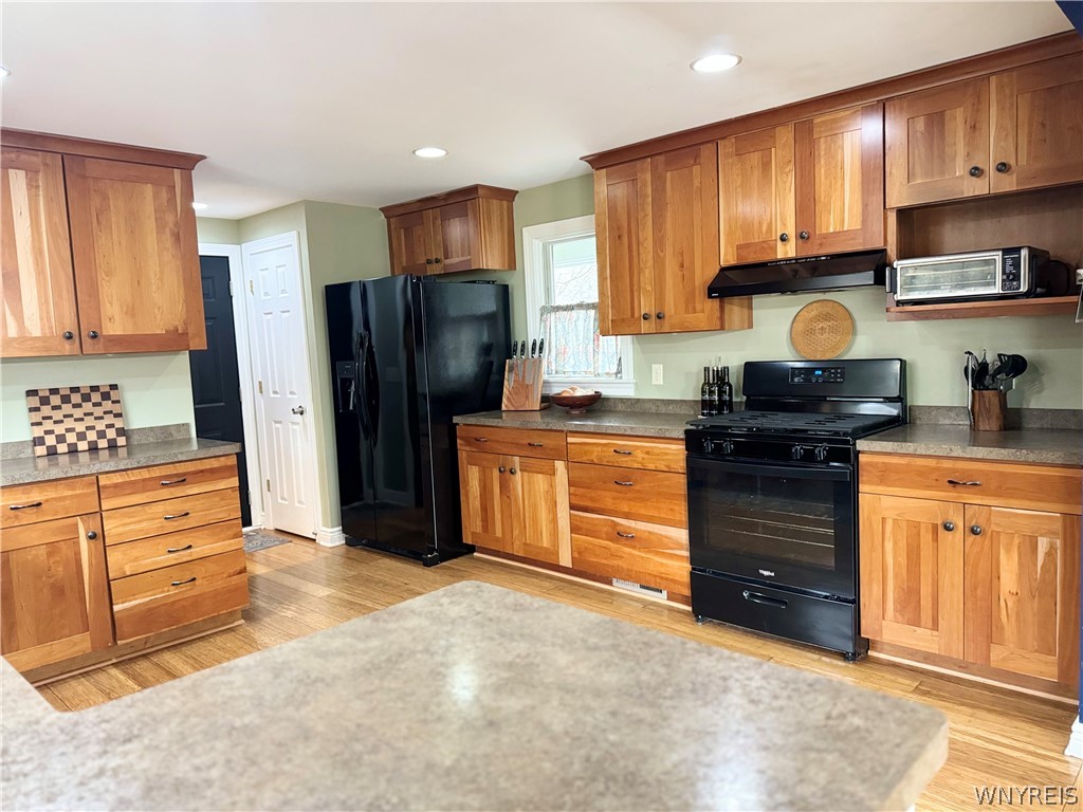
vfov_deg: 56.8
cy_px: 406
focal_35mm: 24
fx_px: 751
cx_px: 542
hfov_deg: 71.6
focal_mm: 6.76
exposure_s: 1/60
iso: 800
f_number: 1.78
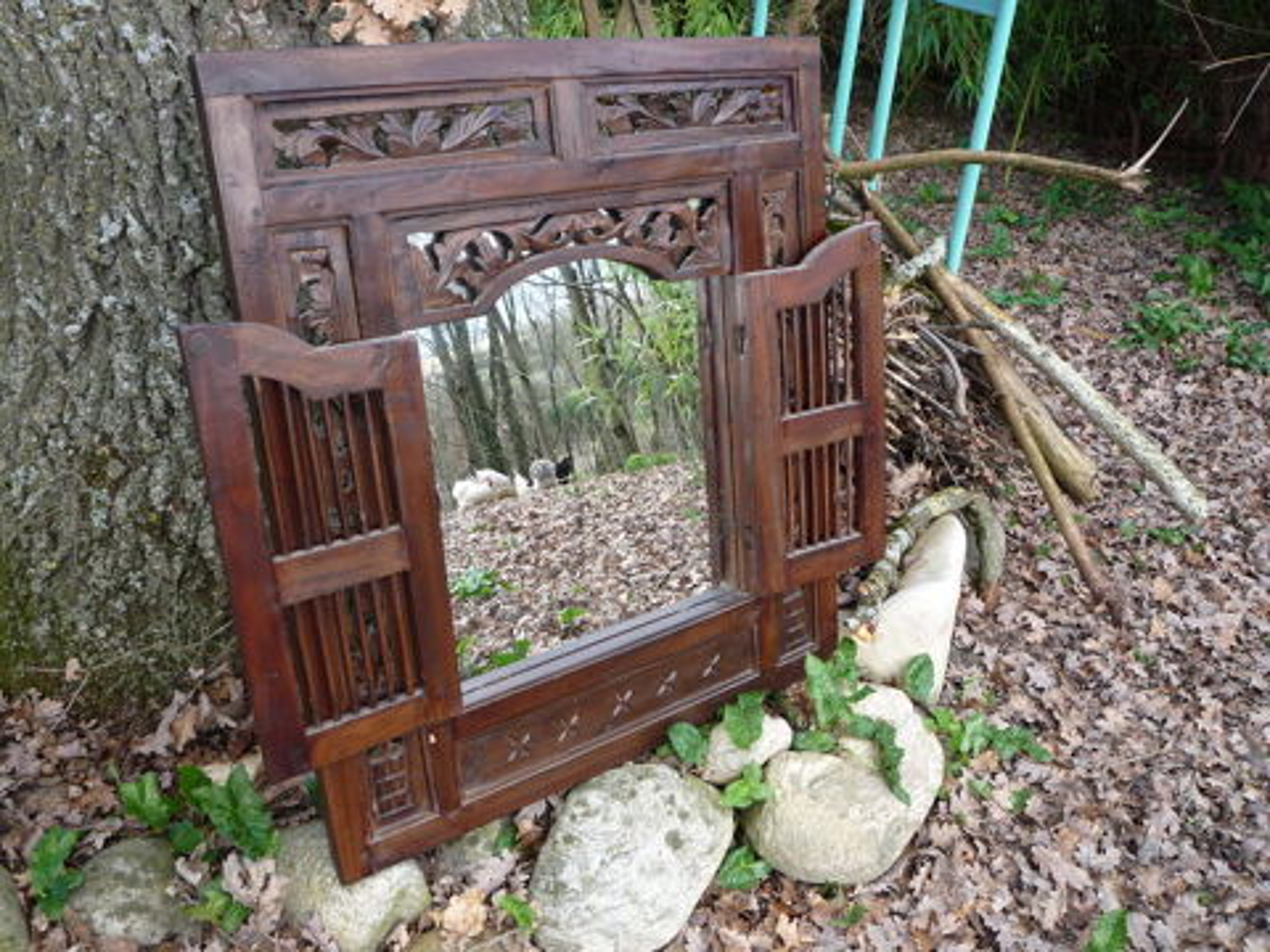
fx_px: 1101
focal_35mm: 30
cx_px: 635
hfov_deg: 60.0
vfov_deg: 46.8
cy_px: 476
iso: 100
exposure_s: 1/80
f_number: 3.3
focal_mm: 5.2
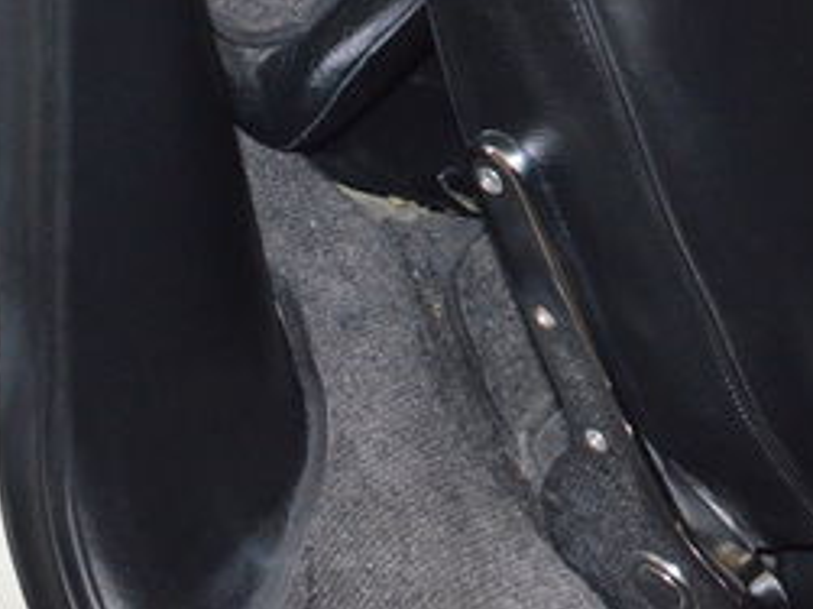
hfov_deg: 20.3
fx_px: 2066
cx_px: 1062
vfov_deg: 16.2
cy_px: -91
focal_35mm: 88
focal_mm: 20
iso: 3200
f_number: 3.5
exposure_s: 1/60
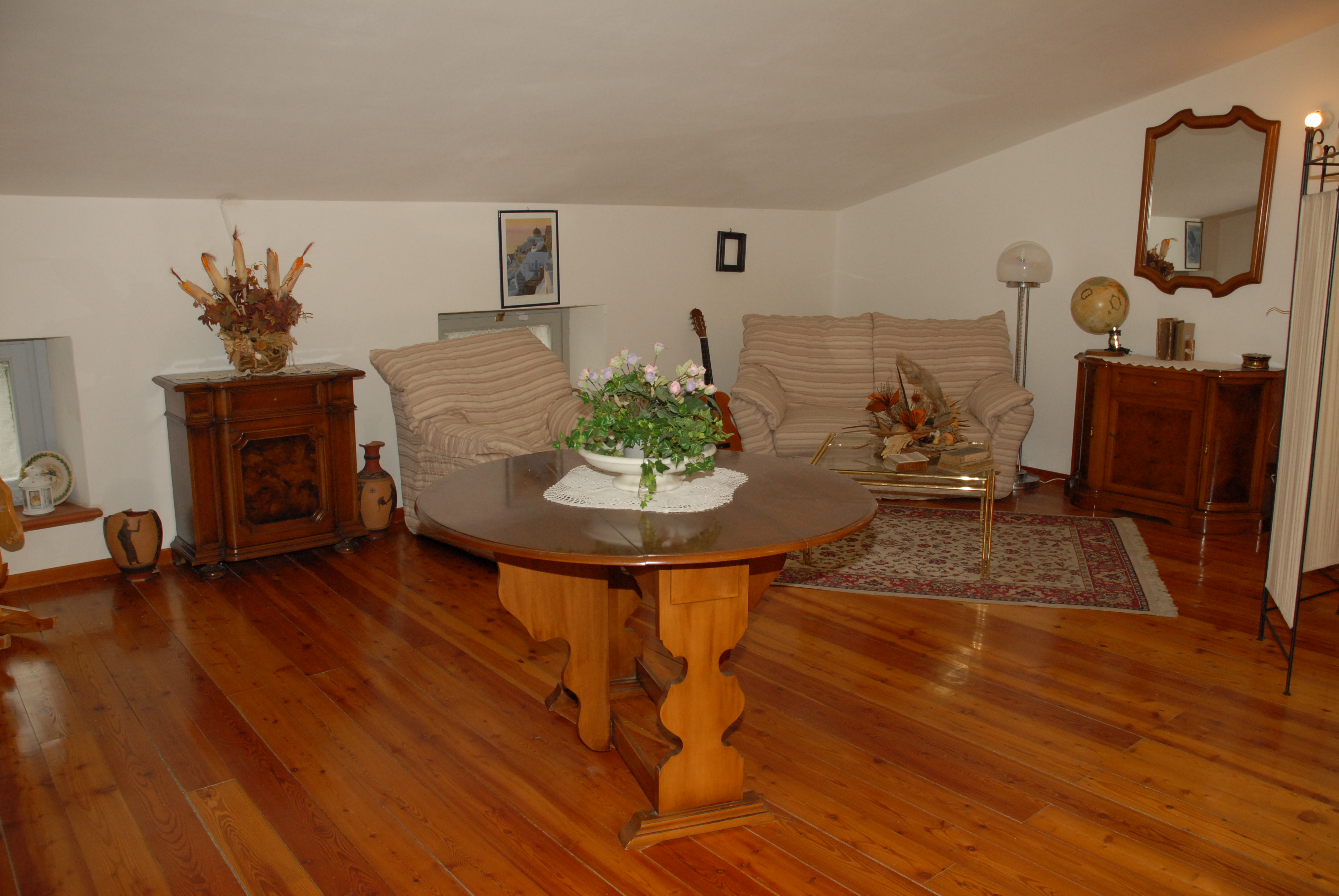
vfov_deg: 48.0
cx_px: 670
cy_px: 448
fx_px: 1005
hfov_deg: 67.3
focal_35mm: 27
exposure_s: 1/60
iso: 500
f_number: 6.3
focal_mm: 18
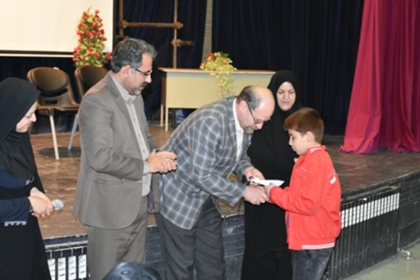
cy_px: 140
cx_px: 210
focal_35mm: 68
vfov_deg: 20.2
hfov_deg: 29.9
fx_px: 788
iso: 3200
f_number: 4.5
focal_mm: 45
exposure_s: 1/60
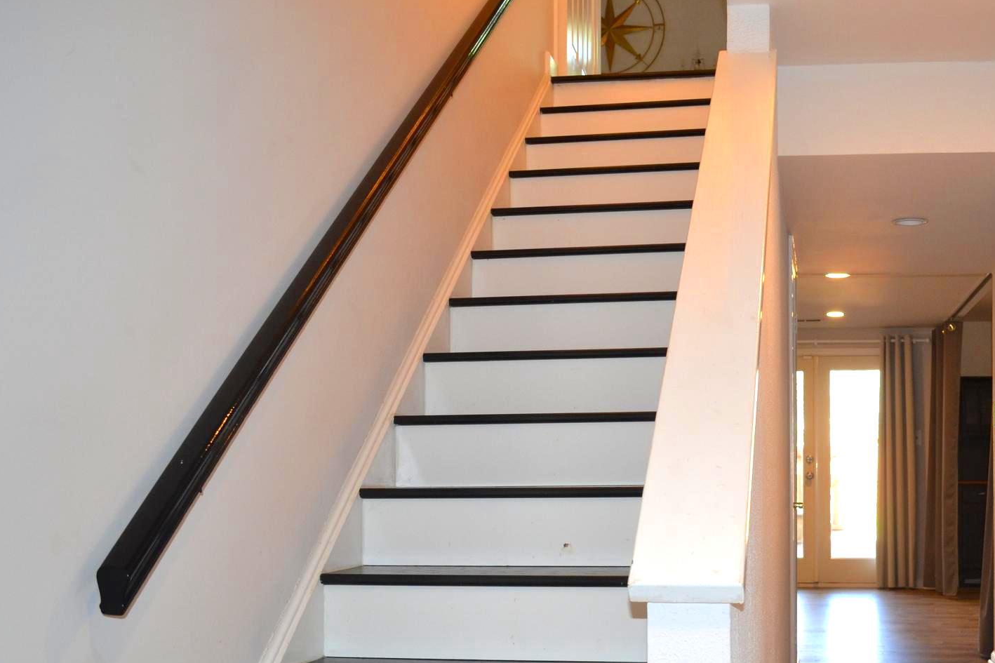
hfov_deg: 48.3
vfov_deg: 33.8
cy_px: 465
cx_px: 700
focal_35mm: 39
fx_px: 1078
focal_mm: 18
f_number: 3.5
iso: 450
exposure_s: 1/60
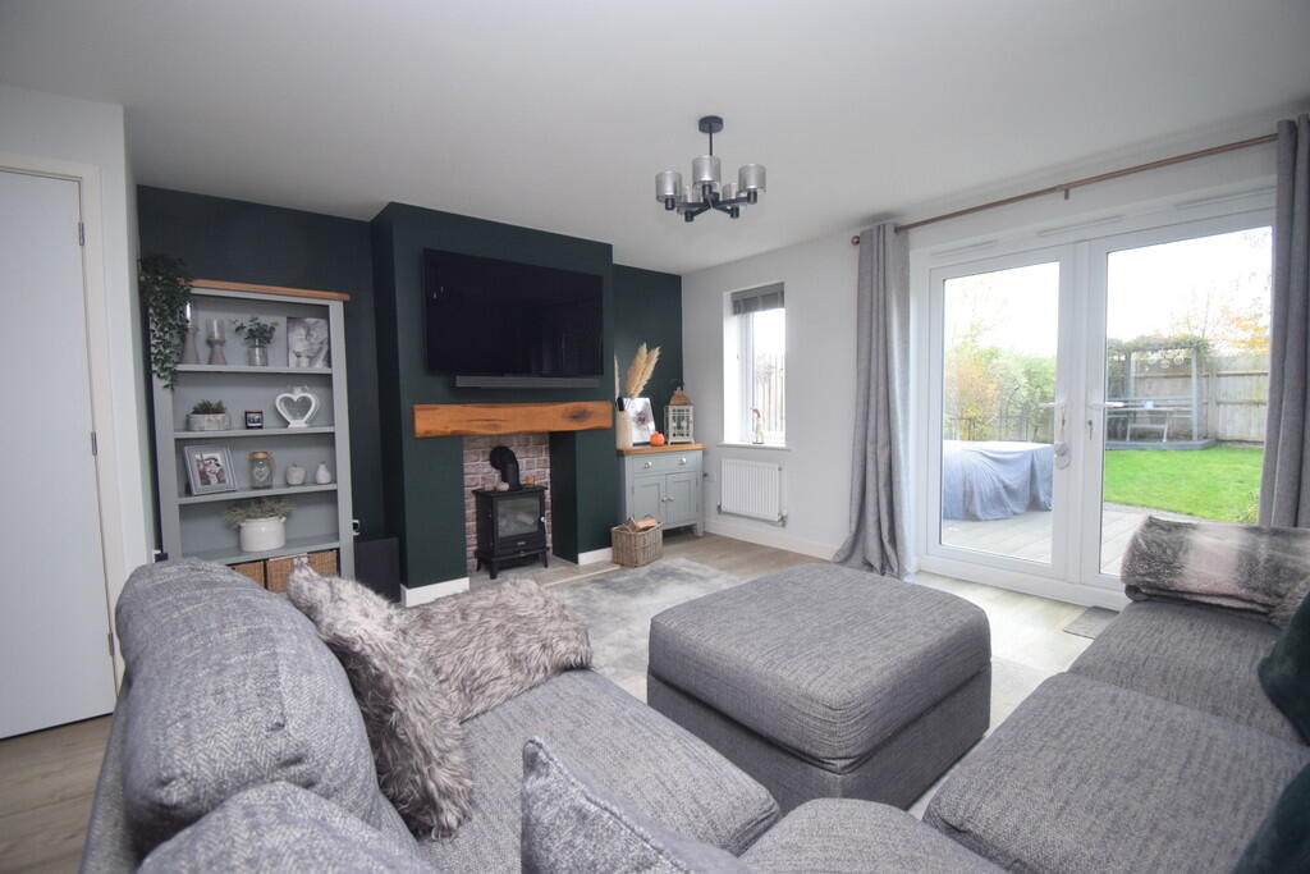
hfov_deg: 100.4
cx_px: 655
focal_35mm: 15
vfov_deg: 77.3
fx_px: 546
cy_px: 437
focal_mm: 10
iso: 1000
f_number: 4.5
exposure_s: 1/60
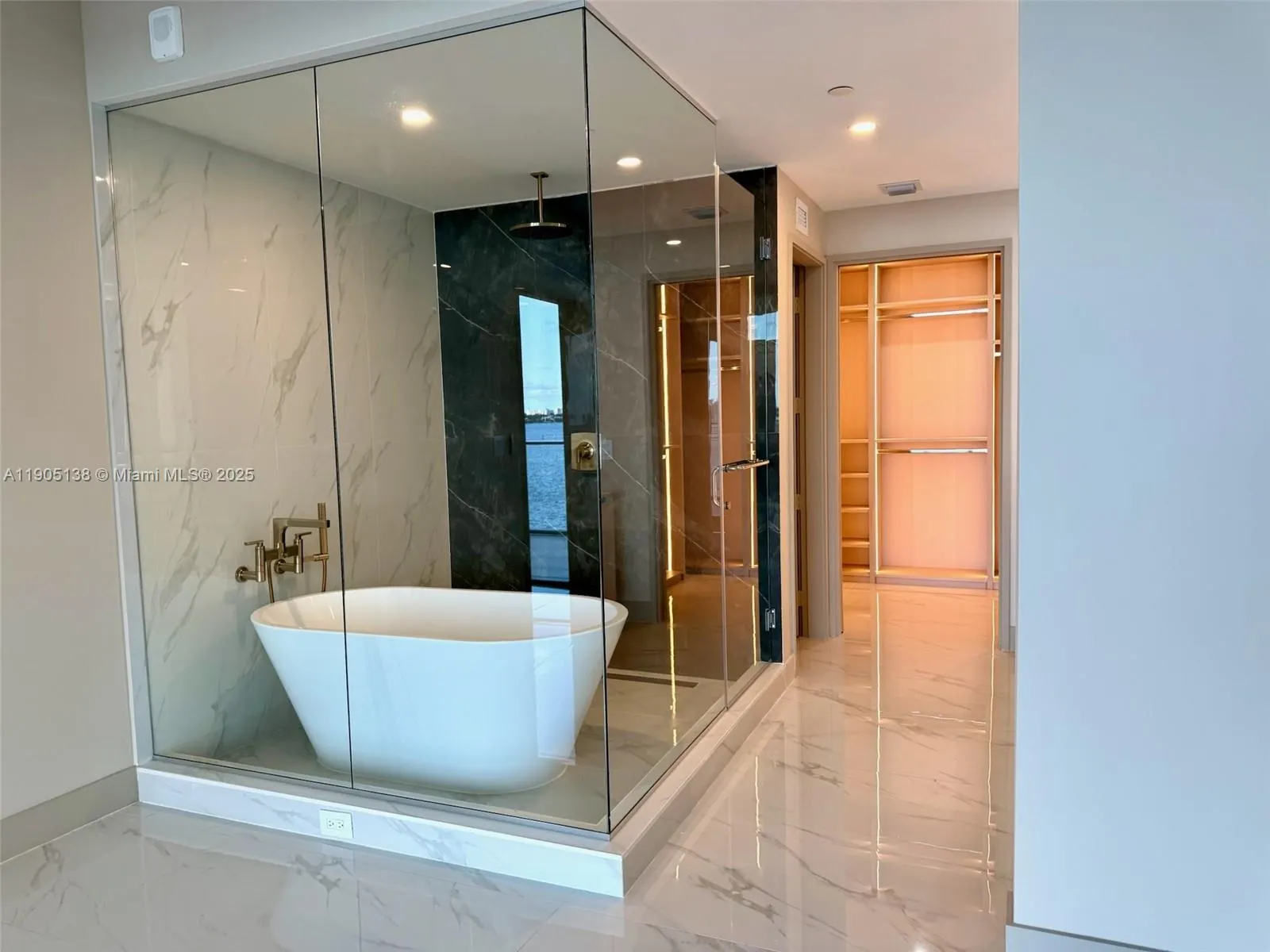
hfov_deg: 71.6
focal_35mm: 24
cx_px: 635
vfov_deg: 56.8
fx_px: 881
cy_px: 476
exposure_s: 1/120
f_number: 1.78
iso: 100
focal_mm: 6.76
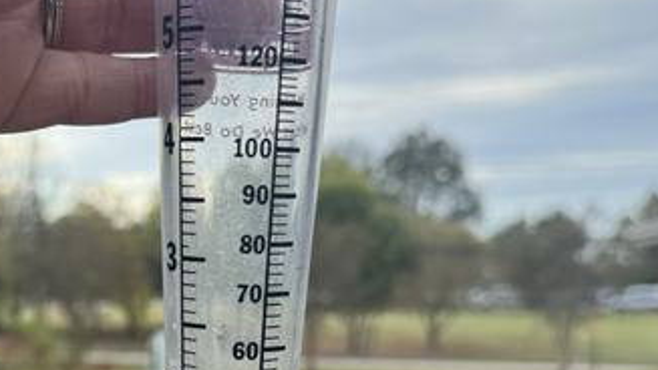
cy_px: 392
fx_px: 977
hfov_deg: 36.7
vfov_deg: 20.6
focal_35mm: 56
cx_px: 208
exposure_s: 1/912
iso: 80
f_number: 1.78
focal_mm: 6.76
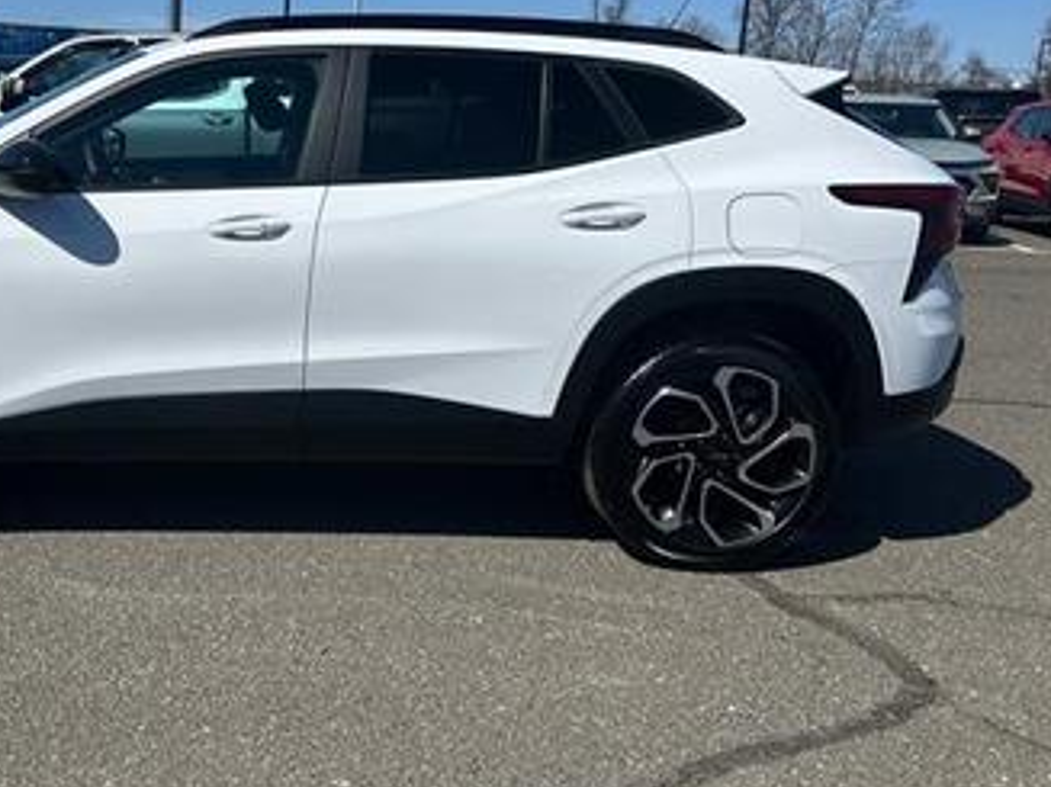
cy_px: 305
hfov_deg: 48.0
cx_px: 247
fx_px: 1123
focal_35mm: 37
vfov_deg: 38.4
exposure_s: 1/8929
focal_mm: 6.86
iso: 80
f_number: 1.78
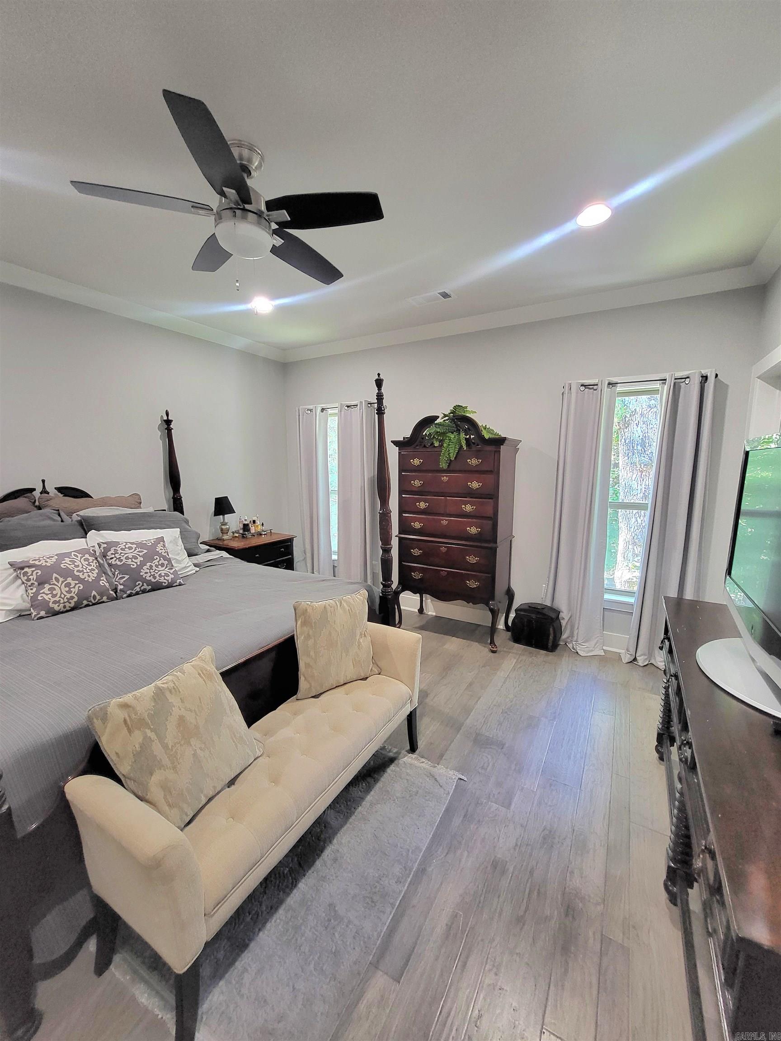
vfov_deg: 106.2
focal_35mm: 13
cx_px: 390
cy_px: 520
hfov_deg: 89.9
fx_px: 391
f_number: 2.2
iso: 400
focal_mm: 1.74
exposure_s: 1/30
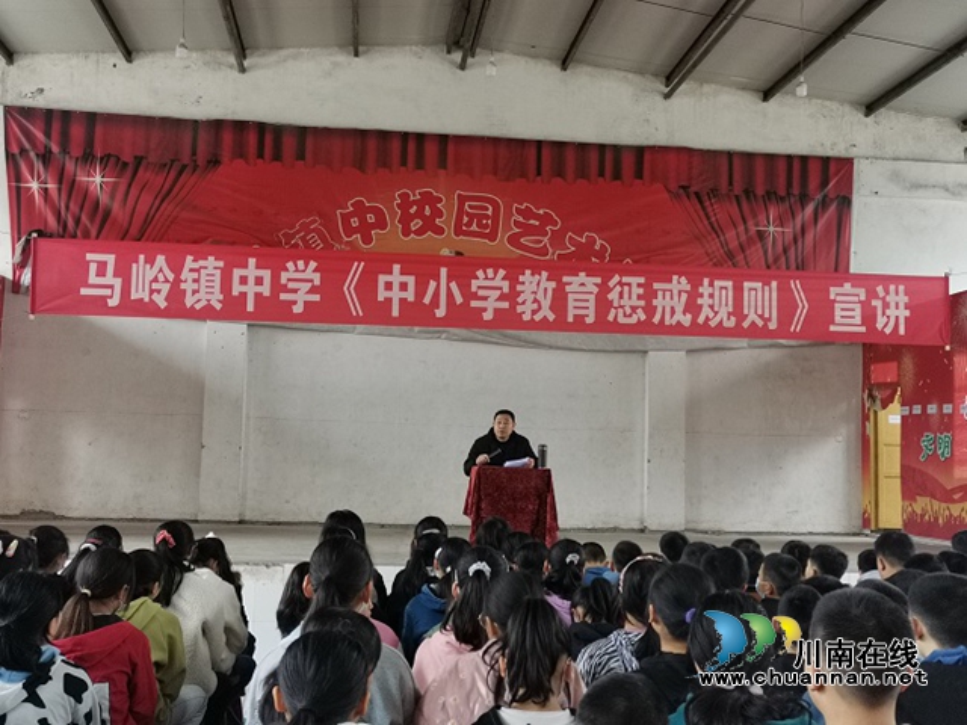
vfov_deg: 37.7
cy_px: 362
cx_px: 484
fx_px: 1062
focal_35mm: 38
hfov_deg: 49.0
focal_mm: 4.75
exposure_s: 1/100
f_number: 1.8
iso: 400
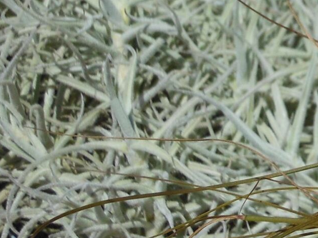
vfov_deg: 10.7
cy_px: -105
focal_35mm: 134
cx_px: 637
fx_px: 1231
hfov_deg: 12.8
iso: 80
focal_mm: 5.9
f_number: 4
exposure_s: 1/400
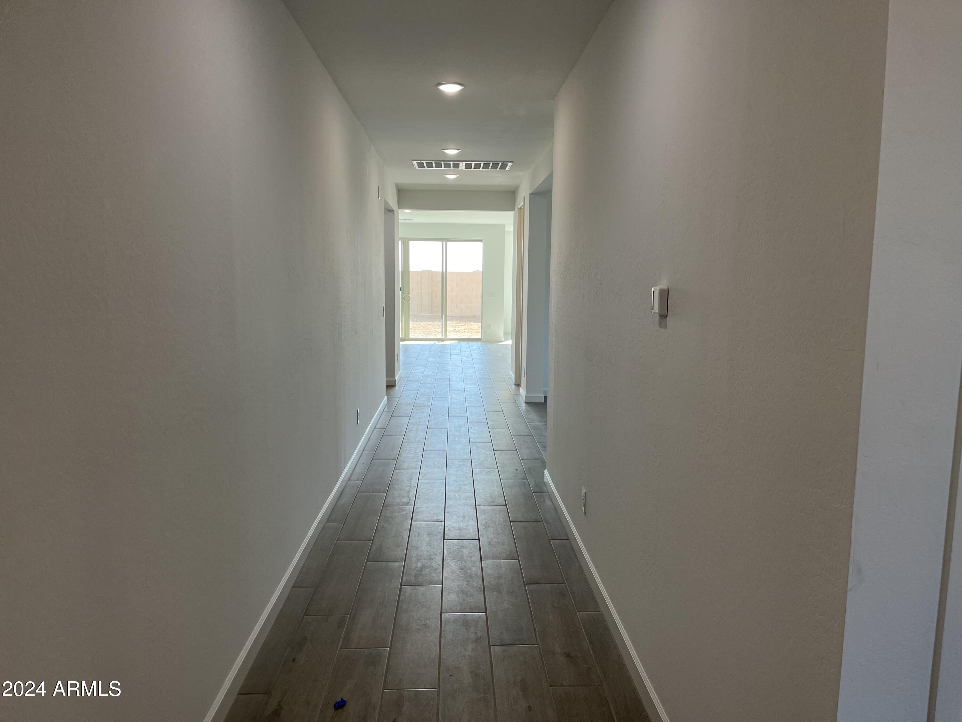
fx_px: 723
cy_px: 361
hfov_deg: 67.3
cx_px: 481
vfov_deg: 53.1
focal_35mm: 26
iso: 64
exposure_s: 1/120
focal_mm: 5.1
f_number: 1.6
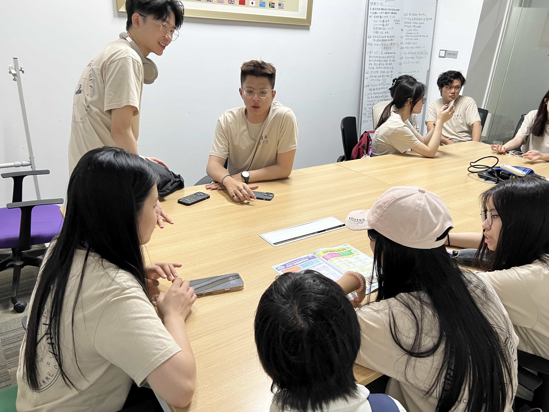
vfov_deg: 53.1
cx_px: 274
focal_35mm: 26
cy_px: 206
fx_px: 412
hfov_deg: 67.3
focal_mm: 5.7
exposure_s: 1/50
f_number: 1.5
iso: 160
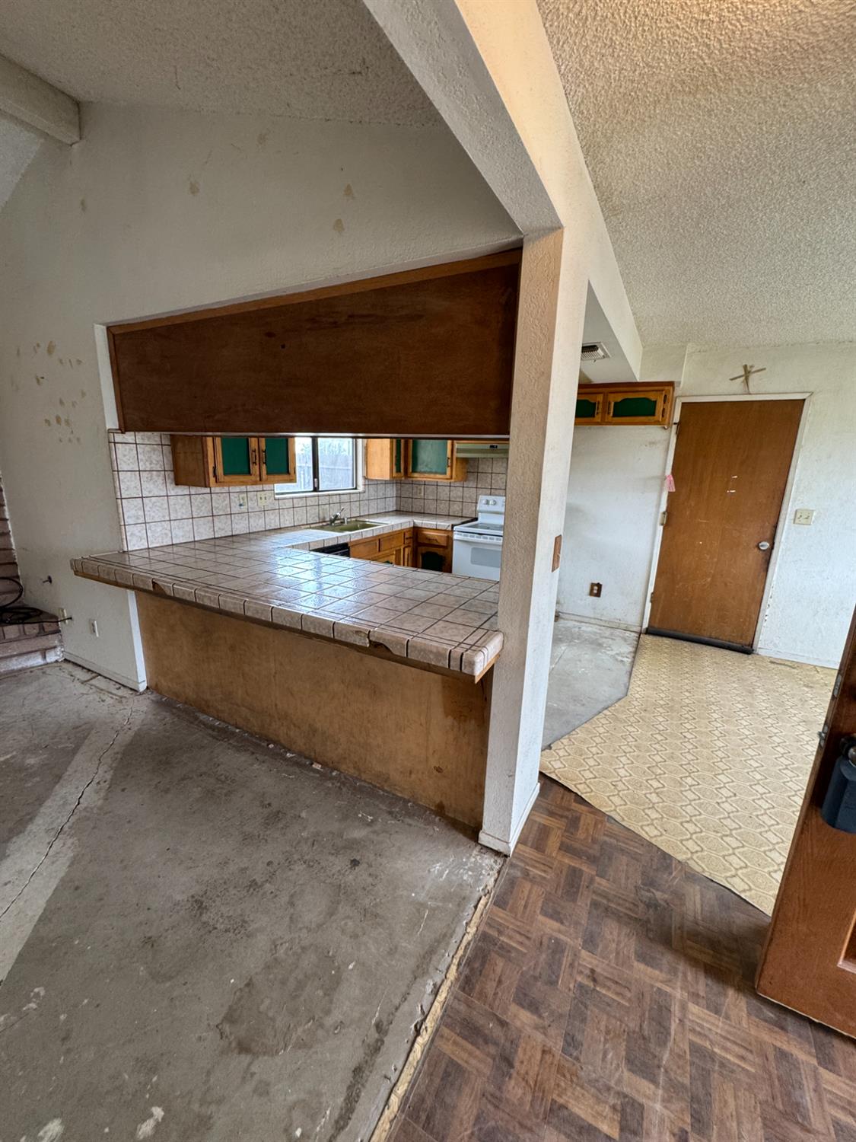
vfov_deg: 102.1
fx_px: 462
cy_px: 571
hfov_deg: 85.7
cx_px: 428
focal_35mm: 14
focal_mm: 2.22
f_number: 2.2
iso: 160
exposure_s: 1/60
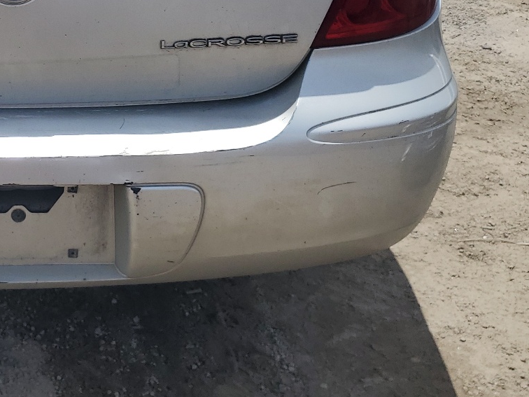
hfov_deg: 32.8
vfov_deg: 25.4
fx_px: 841
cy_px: 14
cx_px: 31
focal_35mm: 55
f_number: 1.5
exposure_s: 1/10000
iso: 50
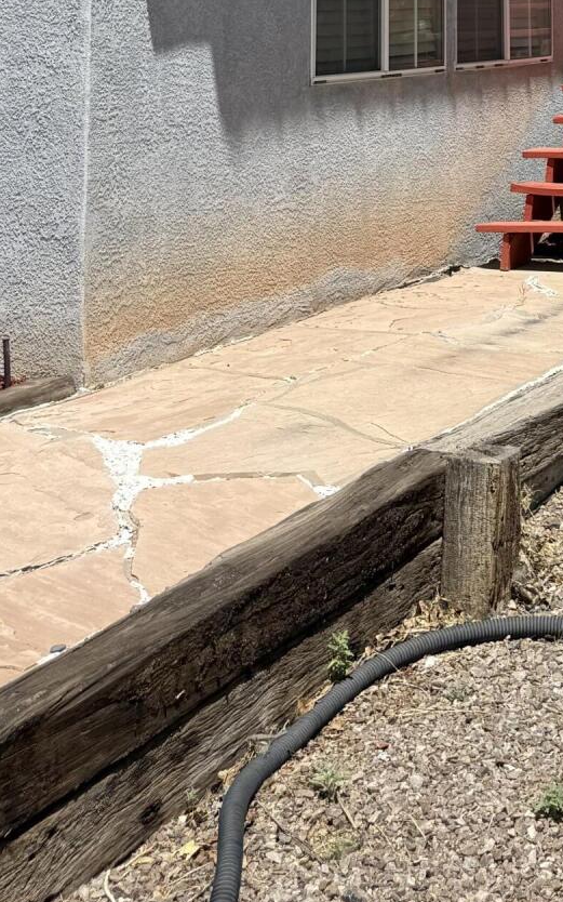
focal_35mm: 61
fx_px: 1498
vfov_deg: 29.3
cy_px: -157
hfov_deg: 20.0
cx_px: 670
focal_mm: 6.76
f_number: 1.78
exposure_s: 1/4405
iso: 80
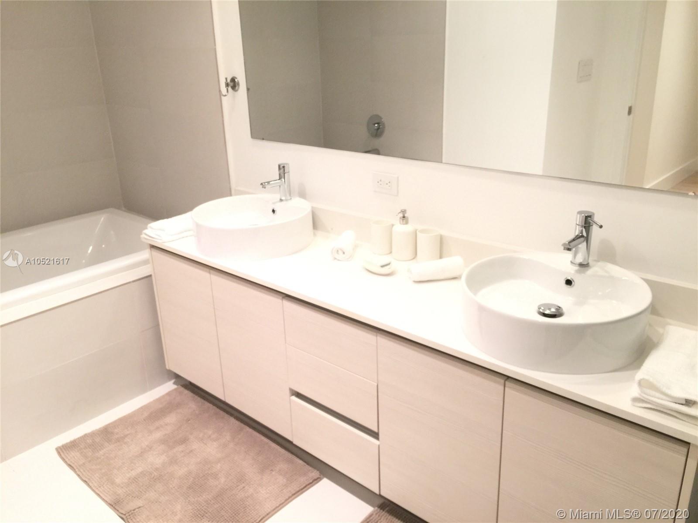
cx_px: 349
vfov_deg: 48.2
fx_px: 585
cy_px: 262
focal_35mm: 29
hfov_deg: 61.7
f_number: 2.2
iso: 50
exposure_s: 1/15
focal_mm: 4.15
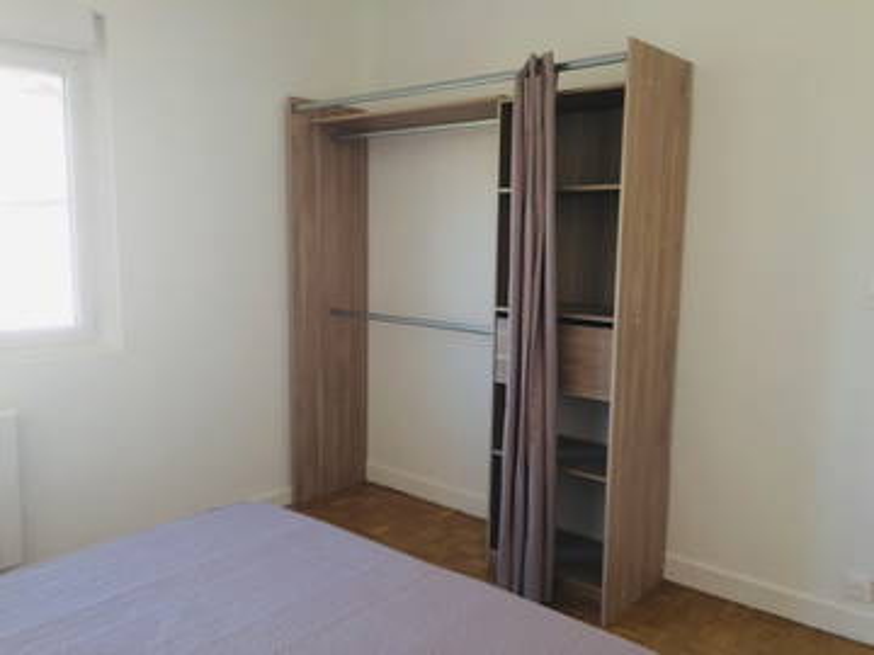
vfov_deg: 48.2
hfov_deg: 61.7
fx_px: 732
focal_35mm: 29
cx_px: 437
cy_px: 328
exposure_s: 1/50
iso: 40
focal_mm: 4.15
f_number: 2.2
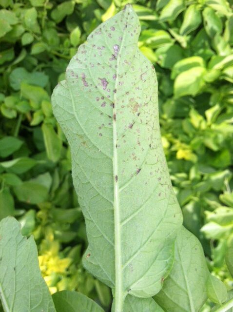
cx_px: 116
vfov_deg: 52.7
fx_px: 315
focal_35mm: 35
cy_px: 156
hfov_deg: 40.6
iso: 80
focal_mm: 3.85
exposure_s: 1/455
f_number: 2.8
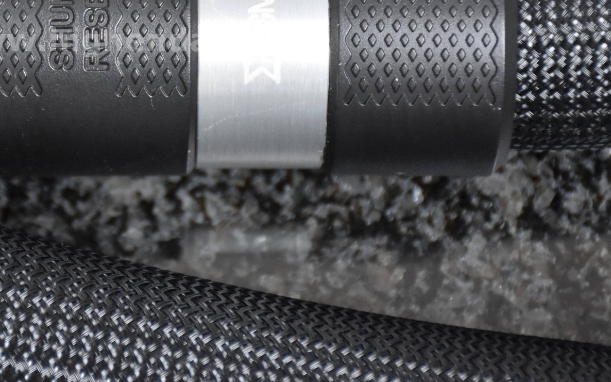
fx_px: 3863
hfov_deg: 9.0
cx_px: 117
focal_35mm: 232
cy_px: 39
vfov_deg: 5.6
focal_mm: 75
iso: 1400
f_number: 5
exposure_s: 1/60
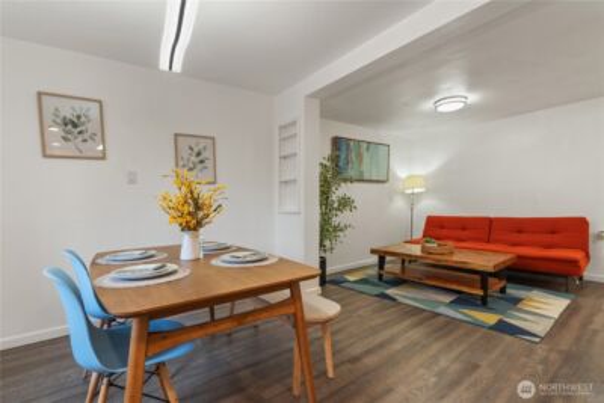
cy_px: 202
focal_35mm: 16
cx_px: 302
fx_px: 269
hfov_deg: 96.7
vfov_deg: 73.8
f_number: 11
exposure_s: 1.6
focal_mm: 16
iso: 100
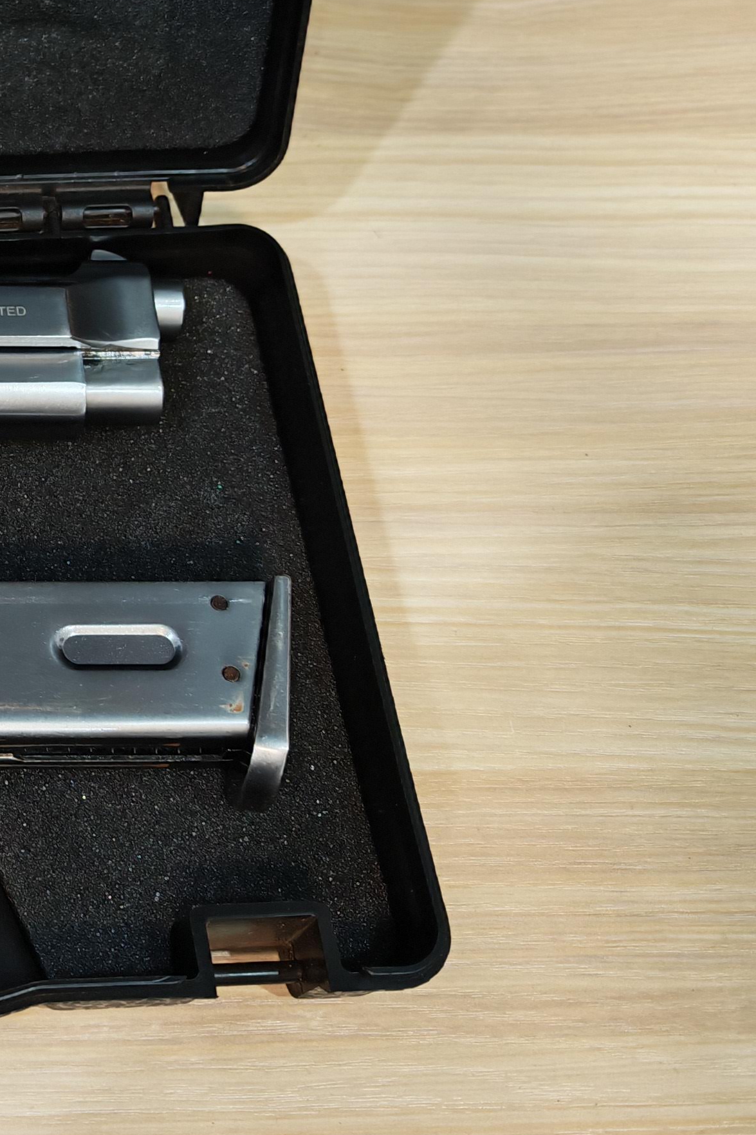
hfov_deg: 20.3
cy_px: 371
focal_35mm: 58
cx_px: -362
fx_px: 1827
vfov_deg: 34.2
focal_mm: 6.83
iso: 320
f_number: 2
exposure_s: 1/33
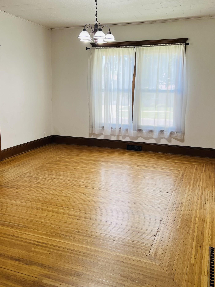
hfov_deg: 44.1
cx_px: 113
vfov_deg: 56.6
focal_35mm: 32
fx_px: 265
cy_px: 123
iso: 80
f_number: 1.5
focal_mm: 5.7
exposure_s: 1/121
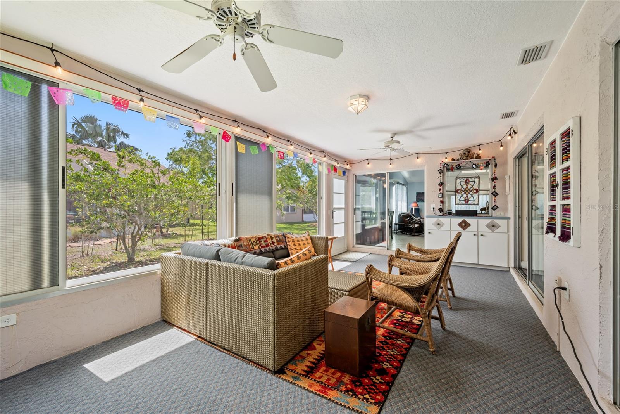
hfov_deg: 104.2
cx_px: 310
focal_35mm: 14
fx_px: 241
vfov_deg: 81.2
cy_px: 207
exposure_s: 1/15
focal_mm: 14
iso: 250
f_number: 9
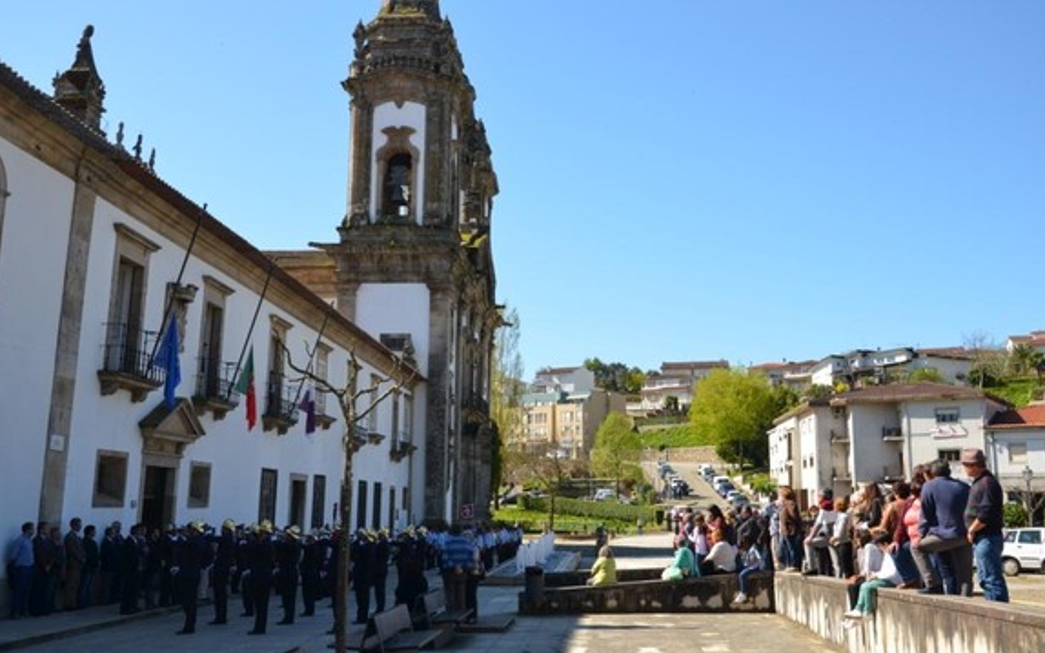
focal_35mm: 37
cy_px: 313
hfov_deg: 52.7
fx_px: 1054
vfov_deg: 34.4
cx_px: 521
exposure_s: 1/250
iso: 125
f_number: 8
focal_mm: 24
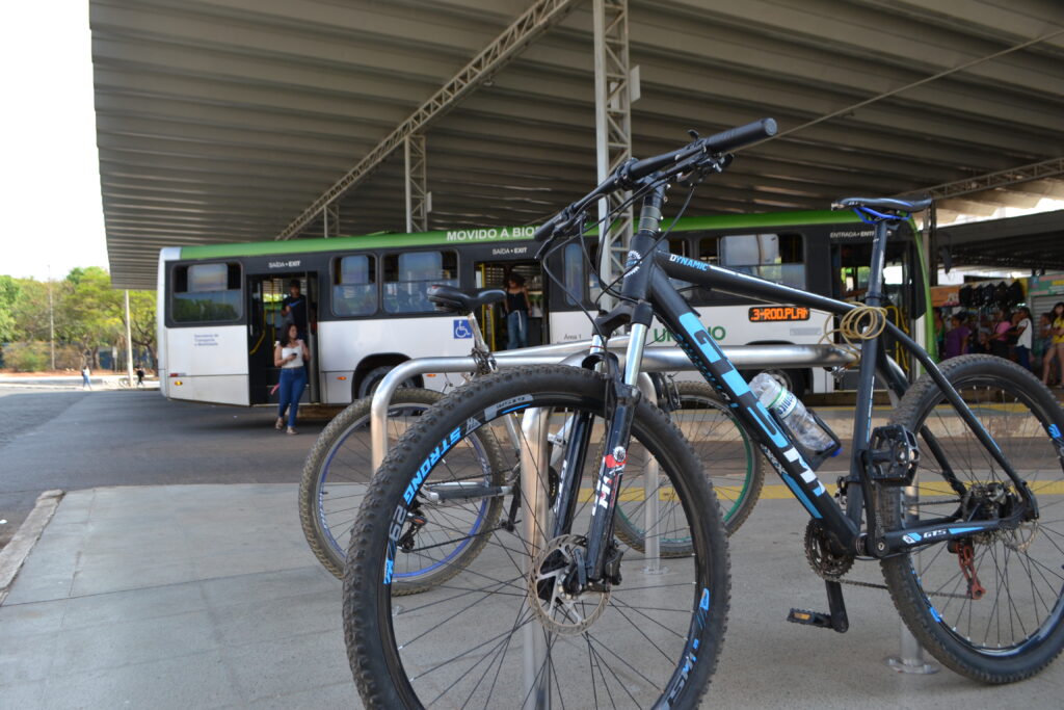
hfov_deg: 67.4
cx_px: 532
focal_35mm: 27
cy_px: 355
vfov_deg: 47.9
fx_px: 798
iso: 140
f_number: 5.6
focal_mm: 18
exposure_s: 1/125
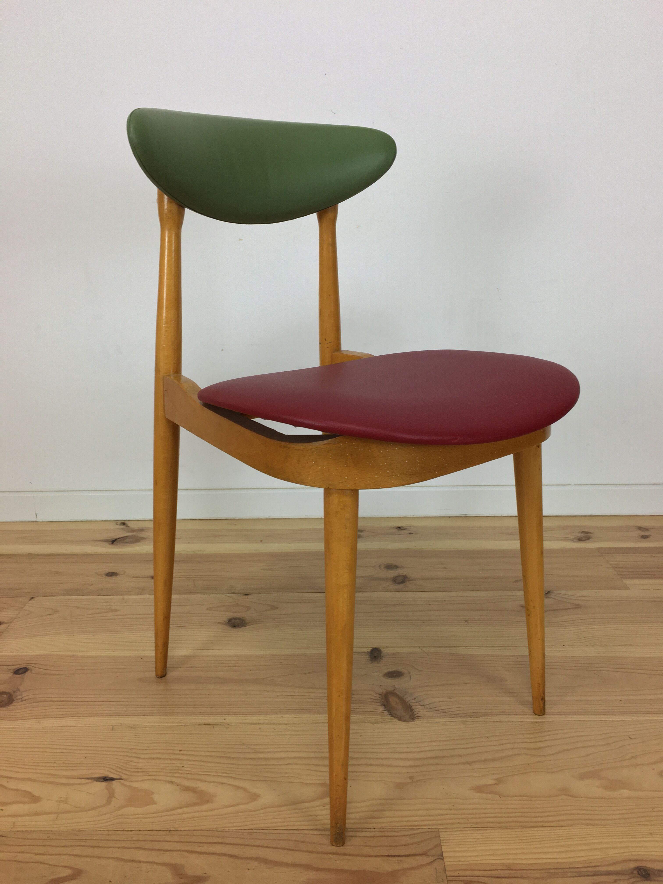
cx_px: 332
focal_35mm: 29
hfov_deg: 48.2
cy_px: 442
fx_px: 741
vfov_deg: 61.7
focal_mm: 4.15
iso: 40
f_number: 2.2
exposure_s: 1/33
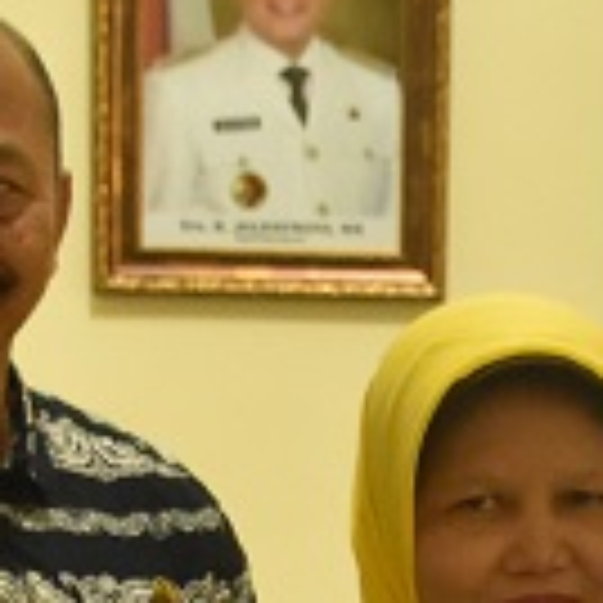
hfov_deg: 7.9
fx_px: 4300
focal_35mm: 218
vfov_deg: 7.9
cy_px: 882
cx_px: 738
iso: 2200
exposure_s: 1/40
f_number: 3.8
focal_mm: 23
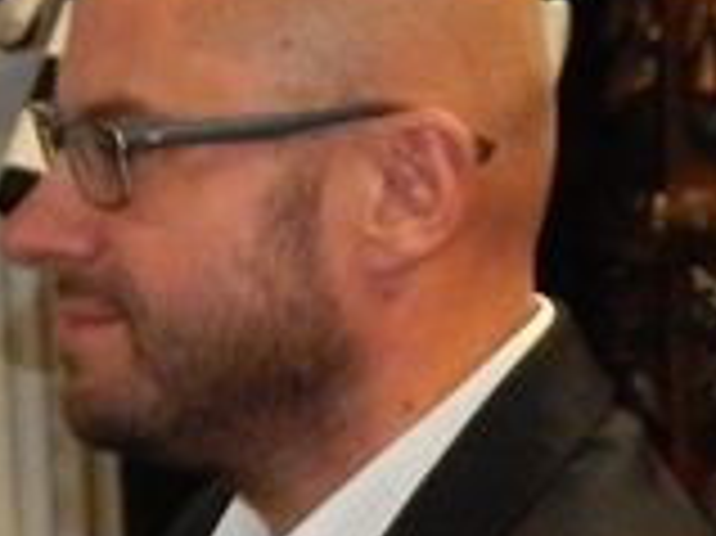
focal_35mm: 271
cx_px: 725
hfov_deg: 7.3
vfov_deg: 5.4
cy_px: 973
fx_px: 5601
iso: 800
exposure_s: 1/30
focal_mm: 7.7
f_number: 3.6
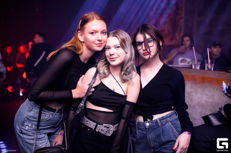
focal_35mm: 35
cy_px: 76
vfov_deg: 37.8
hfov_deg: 54.5
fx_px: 224
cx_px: 116
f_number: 2.2
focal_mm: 35
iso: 400
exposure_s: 1/200
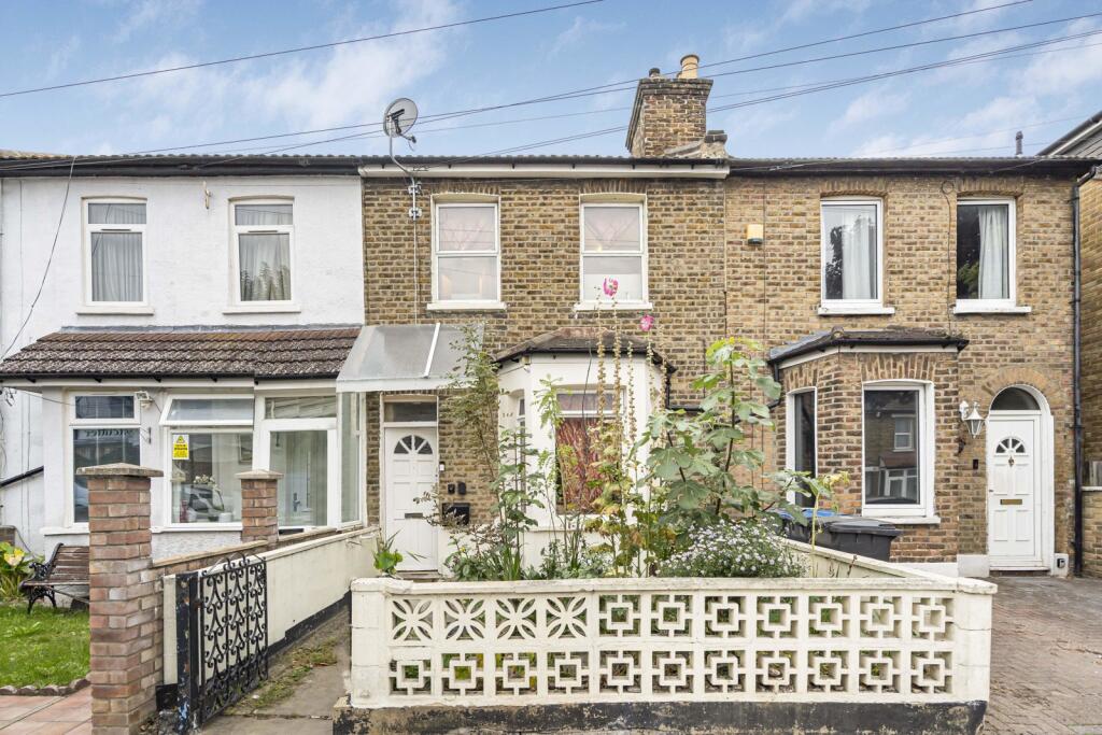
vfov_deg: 70.5
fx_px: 520
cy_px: 368
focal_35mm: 17
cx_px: 551
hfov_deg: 93.3
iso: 320
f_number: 8
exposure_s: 1/60
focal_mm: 17
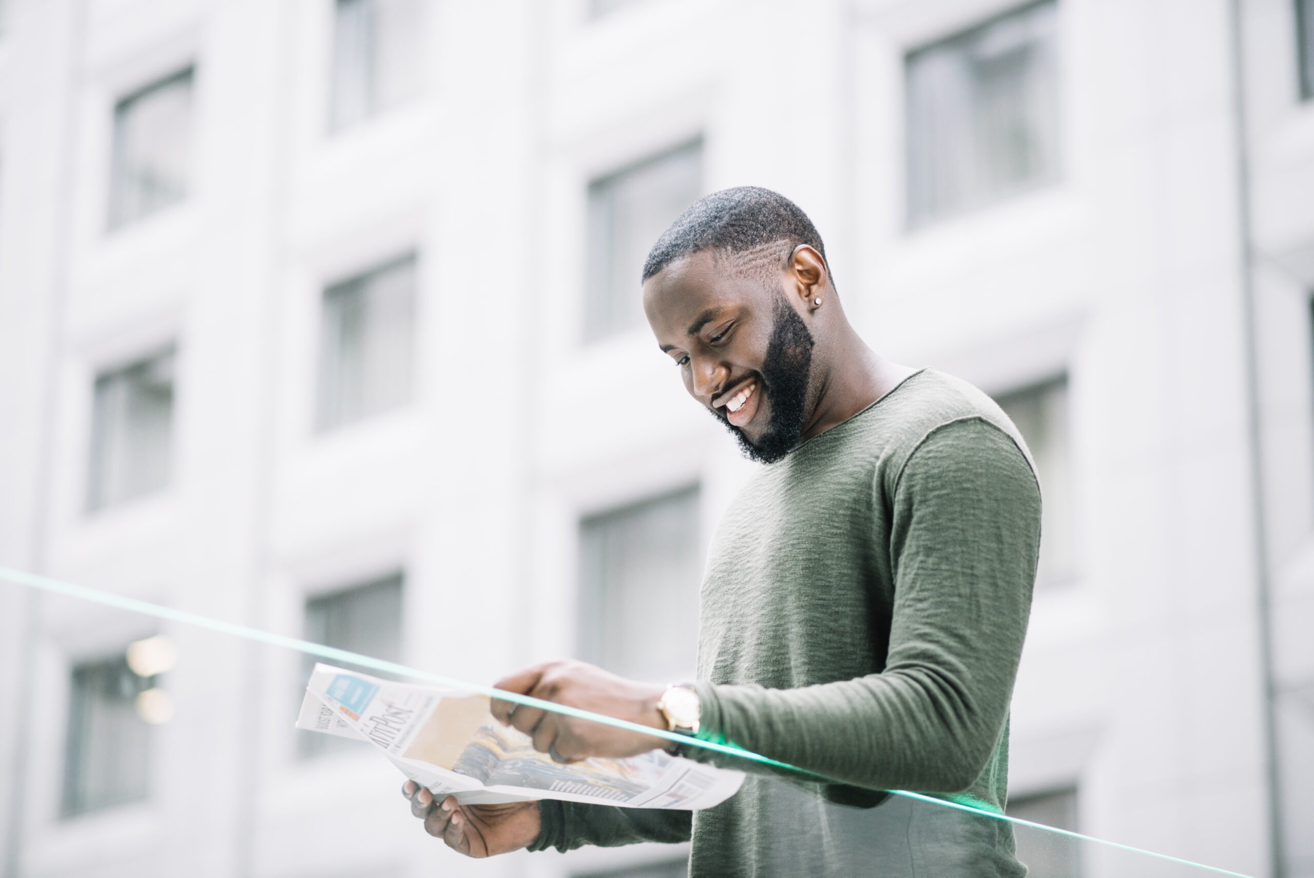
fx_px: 3104
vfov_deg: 16.1
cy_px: 439
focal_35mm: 85
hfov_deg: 23.9
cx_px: 657
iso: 500
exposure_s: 1/100
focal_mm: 85
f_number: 2
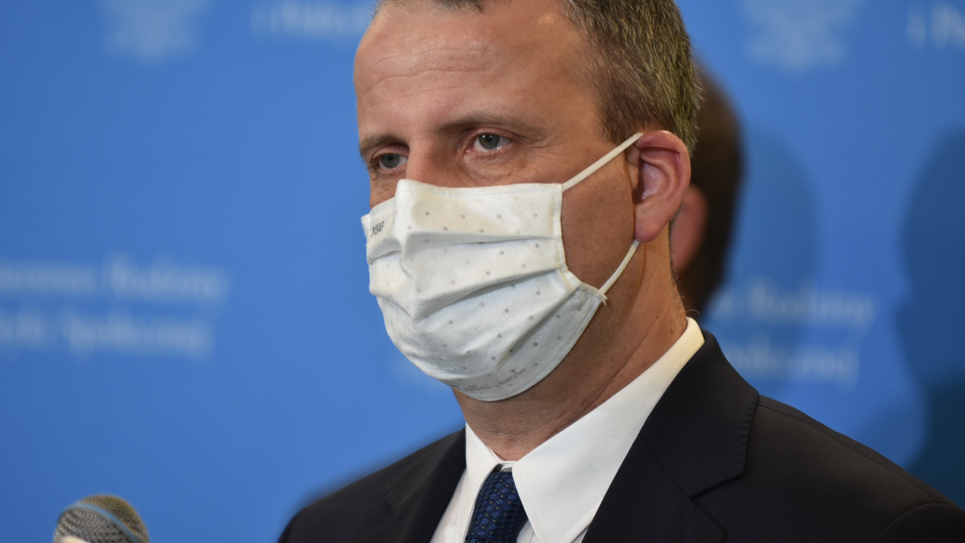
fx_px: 8060
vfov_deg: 3.9
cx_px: 482
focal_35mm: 315
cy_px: 225
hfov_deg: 6.9
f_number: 2.8
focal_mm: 200
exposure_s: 1/125
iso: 400
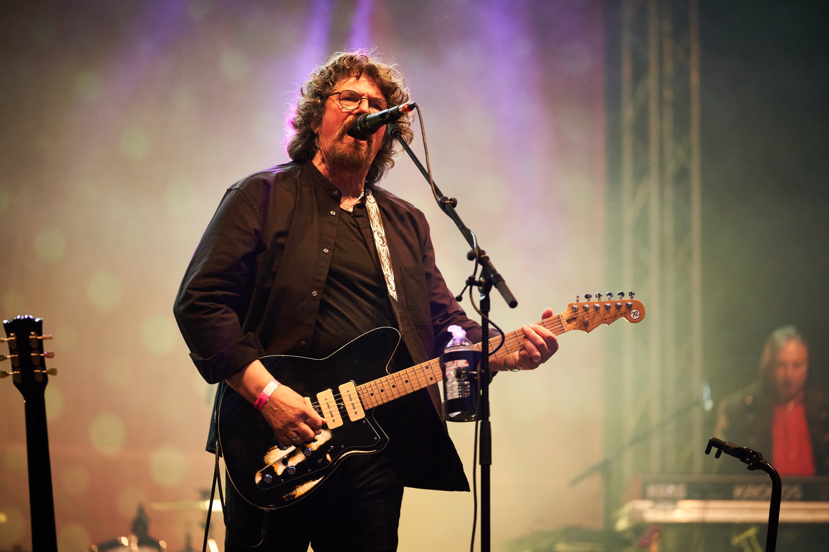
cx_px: 414
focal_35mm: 162
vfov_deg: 8.5
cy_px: 276
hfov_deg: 12.7
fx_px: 3730
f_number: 2.8
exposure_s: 1/250
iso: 1250
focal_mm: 162
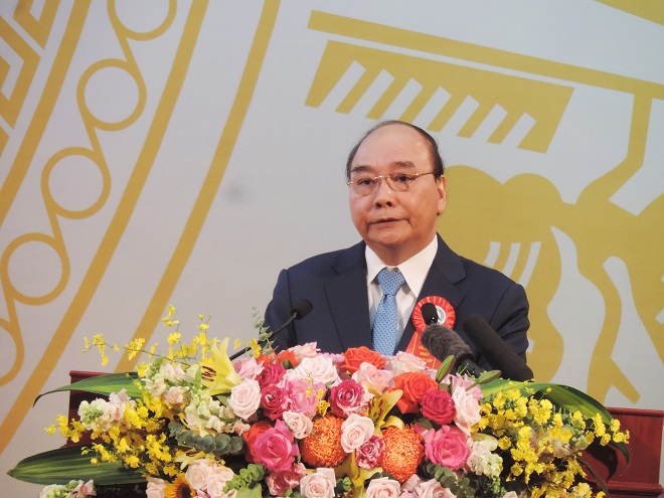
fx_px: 13427
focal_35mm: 700
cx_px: 332
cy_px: 249
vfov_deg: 2.1
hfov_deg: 2.8
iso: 720
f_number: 5
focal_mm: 124.8
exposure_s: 1/100
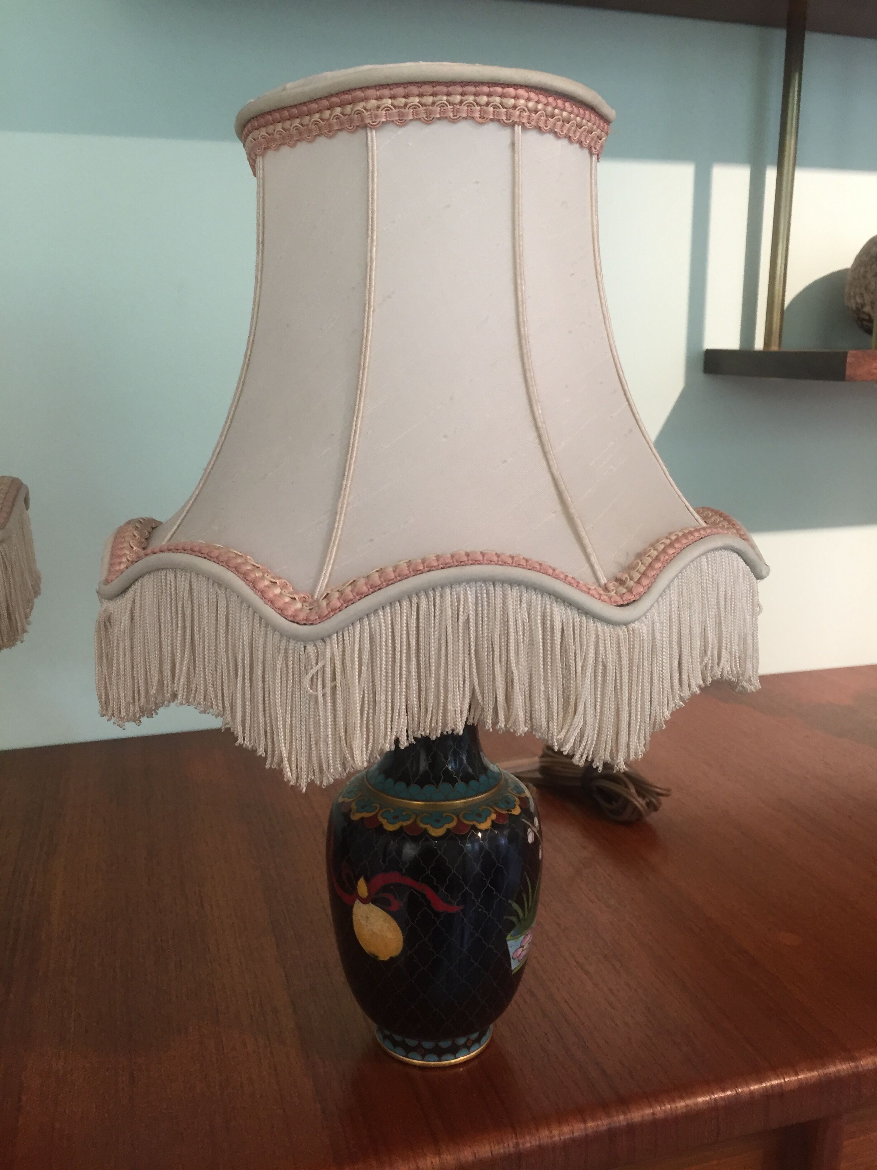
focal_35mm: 29
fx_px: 980
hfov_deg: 48.2
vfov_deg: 61.7
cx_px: 438
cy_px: 585
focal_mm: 4.15
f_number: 2.2
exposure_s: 1/33
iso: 125
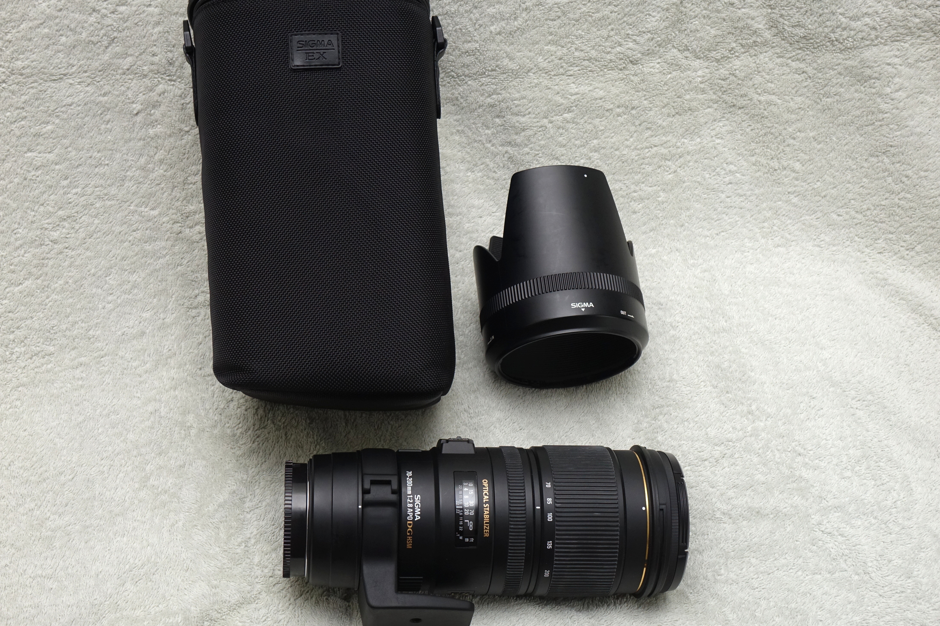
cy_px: 272
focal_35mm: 55
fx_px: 1436
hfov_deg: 36.2
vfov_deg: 24.6
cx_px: 464
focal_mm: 16.09
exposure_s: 1/50
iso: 200
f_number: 5
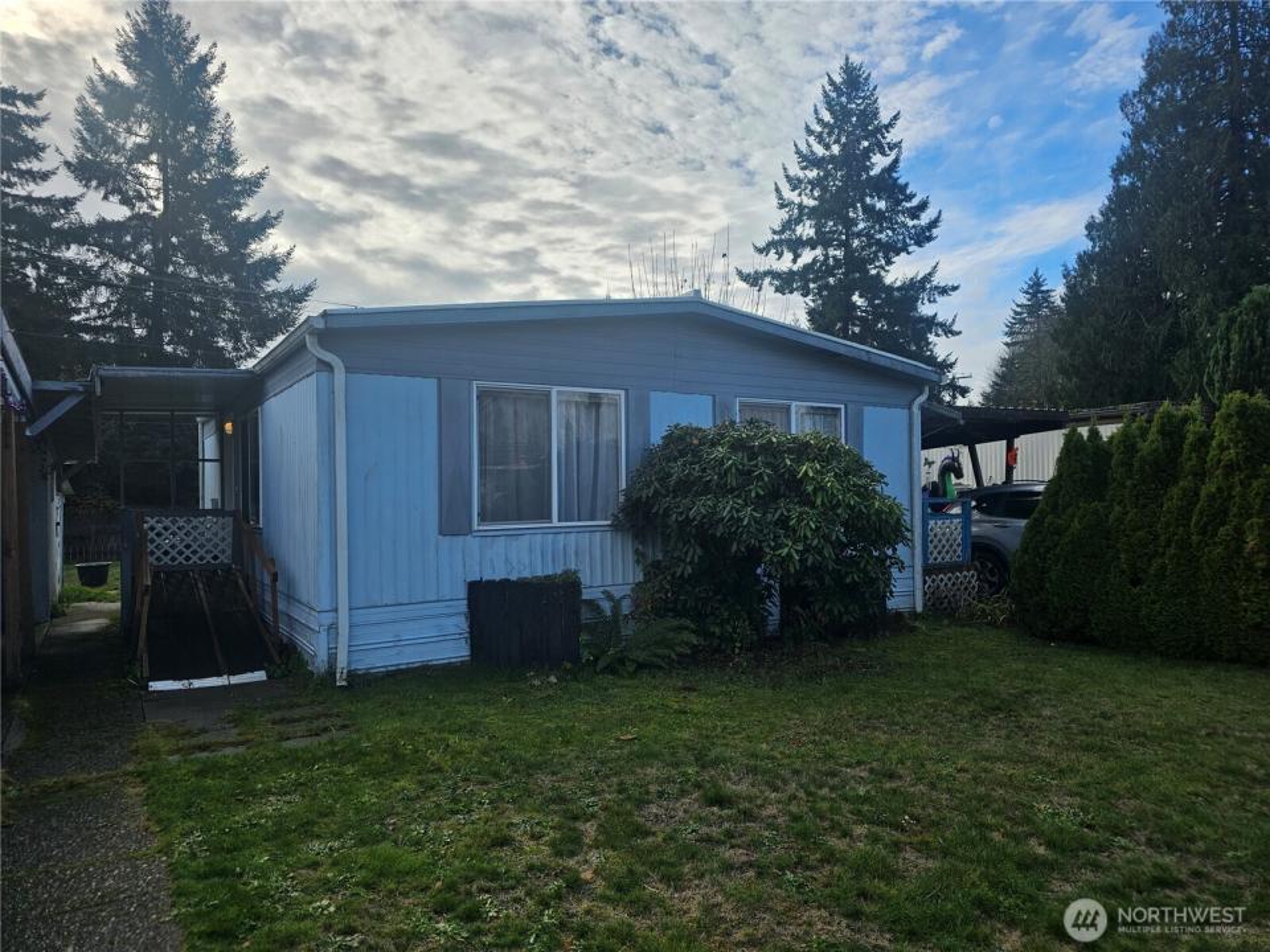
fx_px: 844
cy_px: 476
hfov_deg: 73.9
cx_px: 635
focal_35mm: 23
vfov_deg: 58.9
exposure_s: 1/820
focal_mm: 6.3
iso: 10
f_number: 1.7
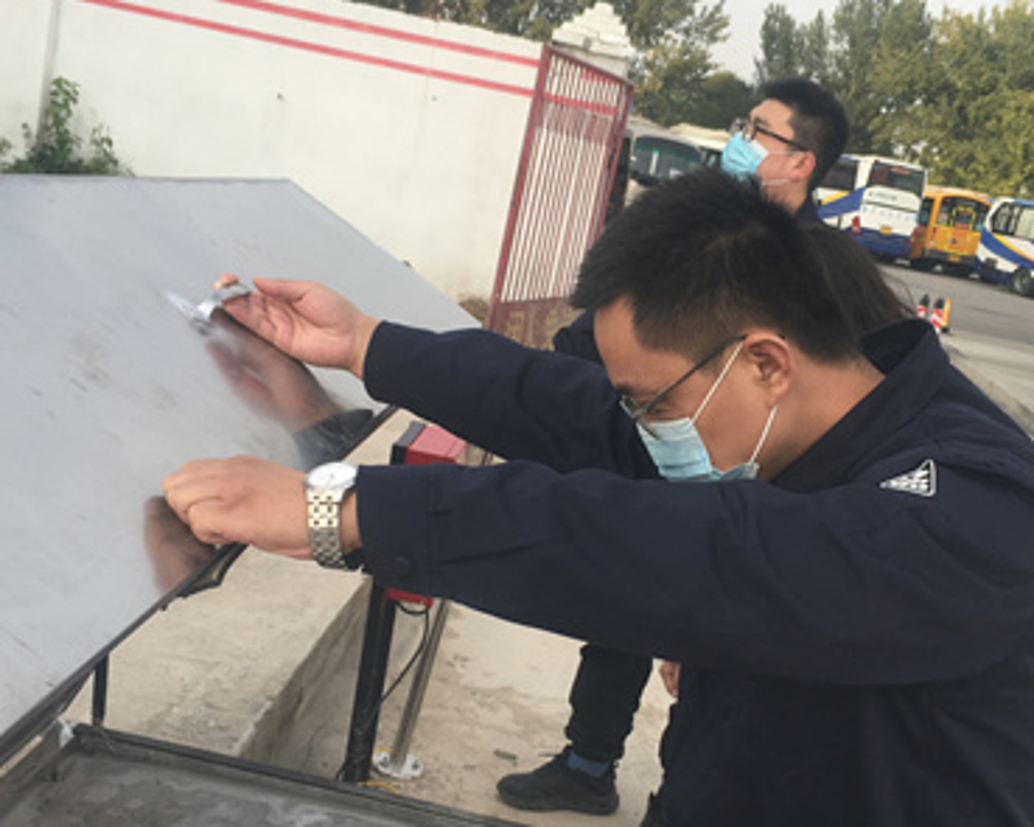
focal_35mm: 46
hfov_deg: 40.2
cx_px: 594
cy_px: 440
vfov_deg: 32.7
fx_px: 1407
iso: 25
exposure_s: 1/635
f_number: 2.2
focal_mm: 4.15
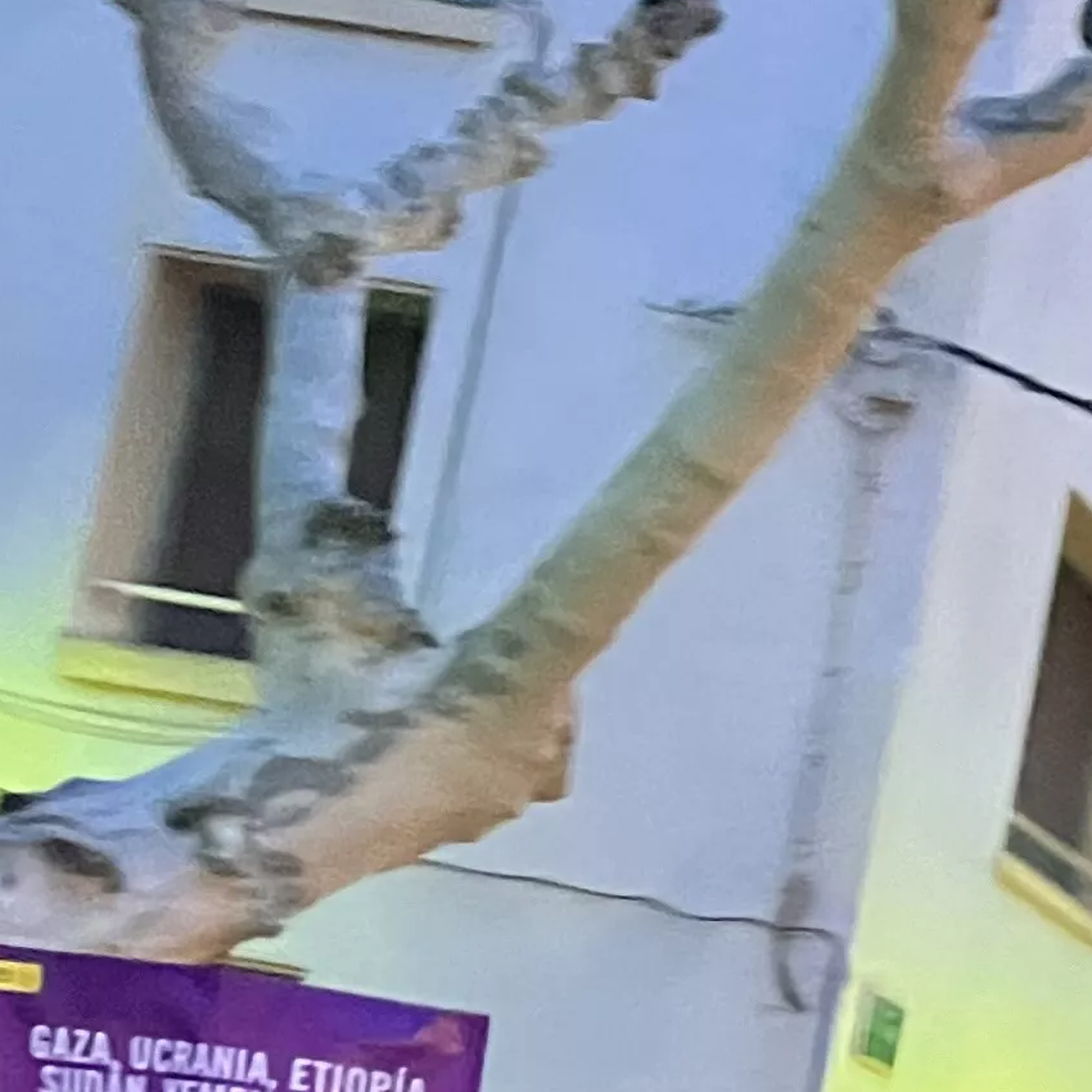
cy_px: 1770
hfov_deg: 13.1
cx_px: 2406
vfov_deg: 14.6
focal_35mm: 109
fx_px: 3890
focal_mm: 5.1
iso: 500
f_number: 1.6
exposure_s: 1/50
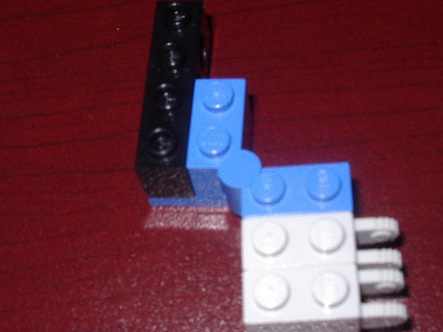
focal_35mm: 73
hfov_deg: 26.6
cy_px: 184
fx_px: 934
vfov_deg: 20.2
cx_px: 256
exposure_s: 1/60
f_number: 5.5
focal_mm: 7.8
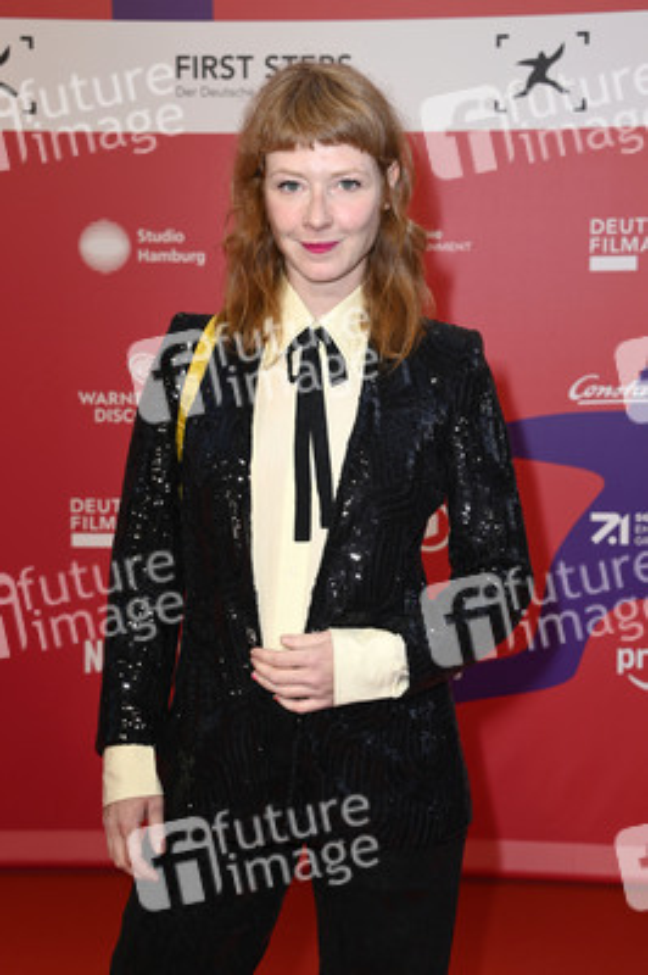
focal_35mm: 68
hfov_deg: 20.0
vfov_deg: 29.7
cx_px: 324
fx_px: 1839
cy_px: 488
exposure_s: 1/250
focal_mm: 68
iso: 640
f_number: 6.3
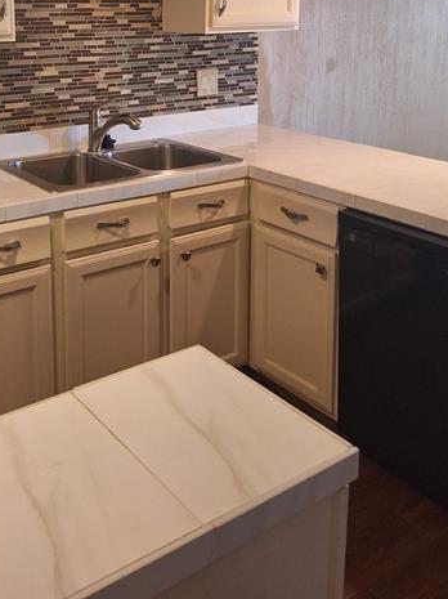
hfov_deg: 37.3
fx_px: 657
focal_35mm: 38
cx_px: 150
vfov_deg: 46.6
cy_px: 125
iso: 250
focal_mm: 5.54
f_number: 1.8
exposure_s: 1/50
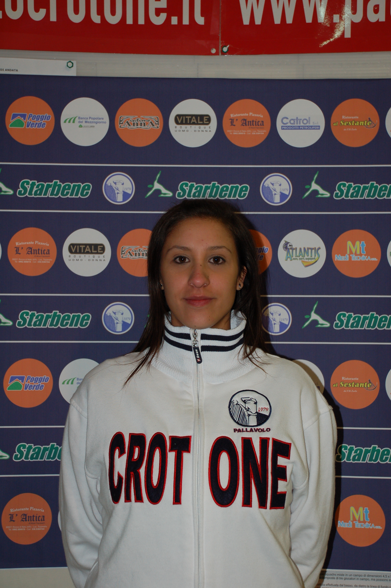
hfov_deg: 20.6
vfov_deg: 30.5
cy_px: 294
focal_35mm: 66
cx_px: 196
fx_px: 1077
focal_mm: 44
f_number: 4.8
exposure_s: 1/60
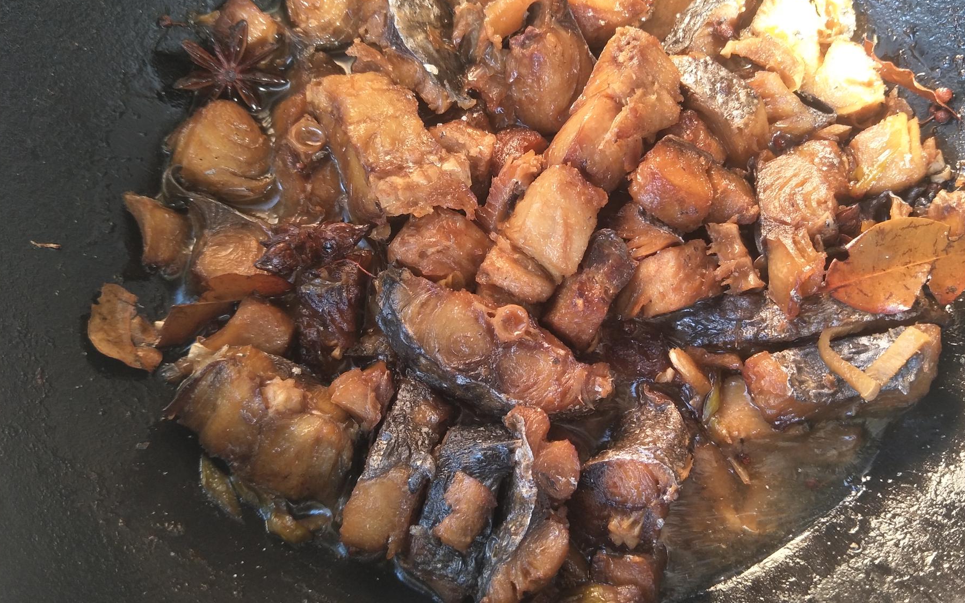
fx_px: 763
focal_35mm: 29
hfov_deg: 64.5
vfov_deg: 43.1
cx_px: 534
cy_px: 277
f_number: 1.7
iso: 123
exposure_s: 1/50
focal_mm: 4.1
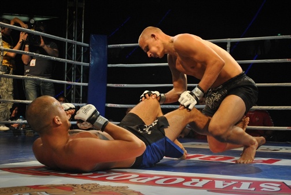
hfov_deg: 36.8
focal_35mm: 54
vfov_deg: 25.1
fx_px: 437
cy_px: 98
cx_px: 146
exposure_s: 1/500
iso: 640
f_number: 5
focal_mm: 36
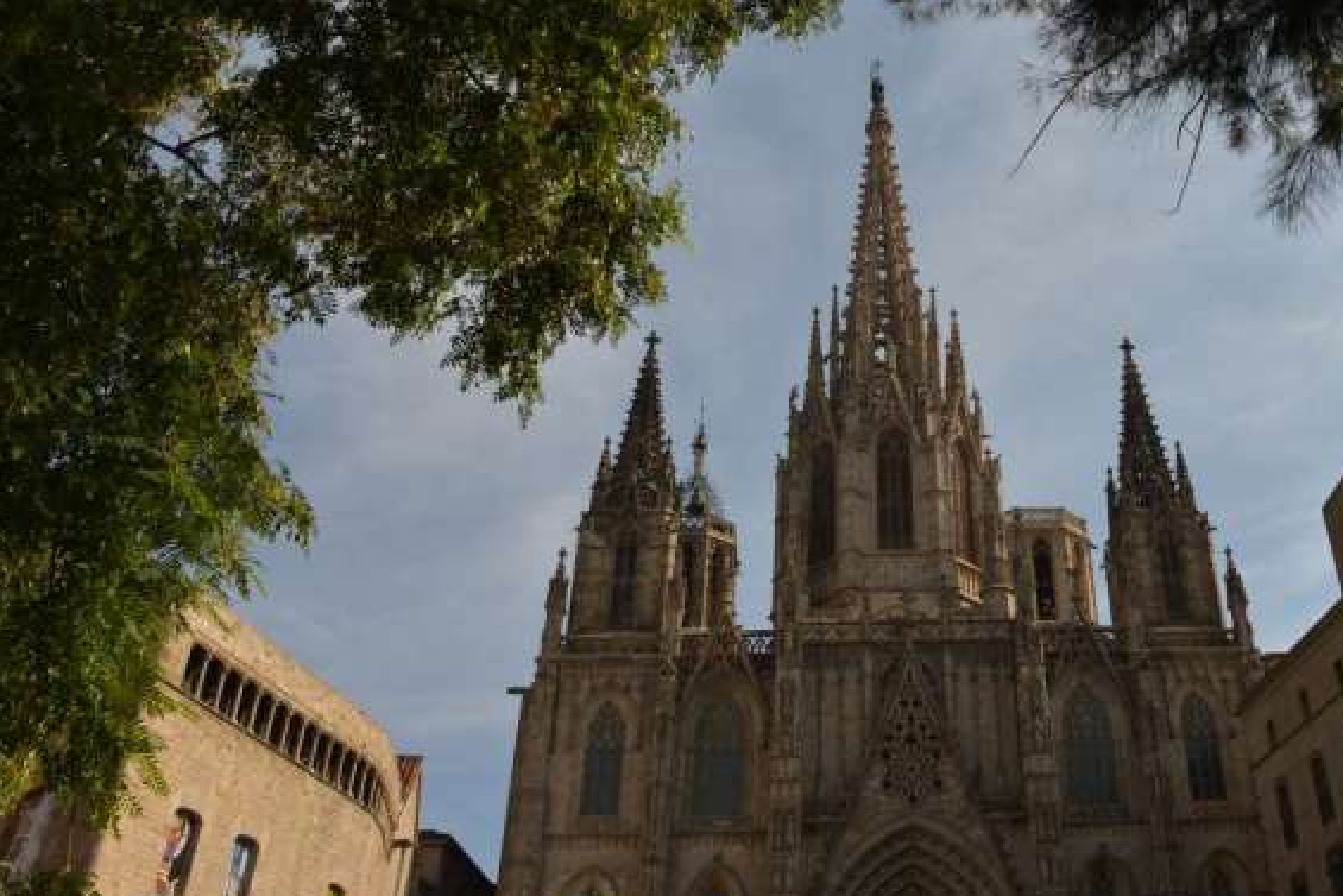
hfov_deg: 54.1
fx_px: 1269
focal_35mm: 34
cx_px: 941
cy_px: 309
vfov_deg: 38.5
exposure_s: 1/125
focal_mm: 24
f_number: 11
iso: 180
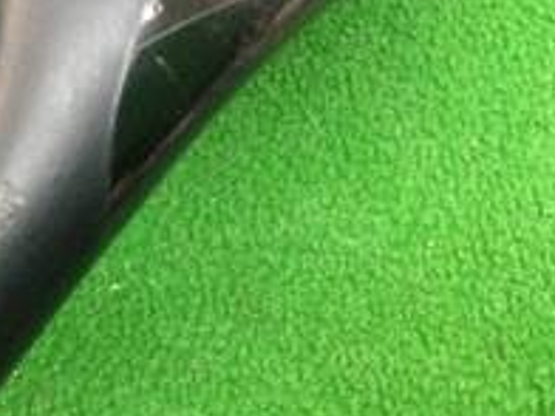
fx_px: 1619
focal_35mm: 101
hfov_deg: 18.6
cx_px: -82
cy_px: 178
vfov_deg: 14.6
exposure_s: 1/30
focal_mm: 3.3
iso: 160
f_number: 2.4
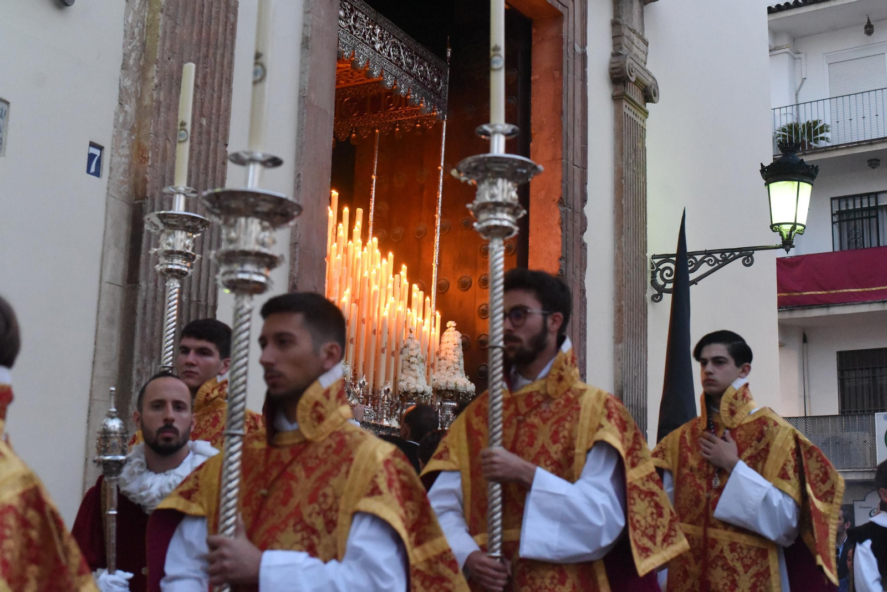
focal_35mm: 50
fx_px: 1232
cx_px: 444
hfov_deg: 39.6
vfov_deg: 27.0
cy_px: 296
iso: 12800
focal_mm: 50
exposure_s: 1/250
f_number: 4
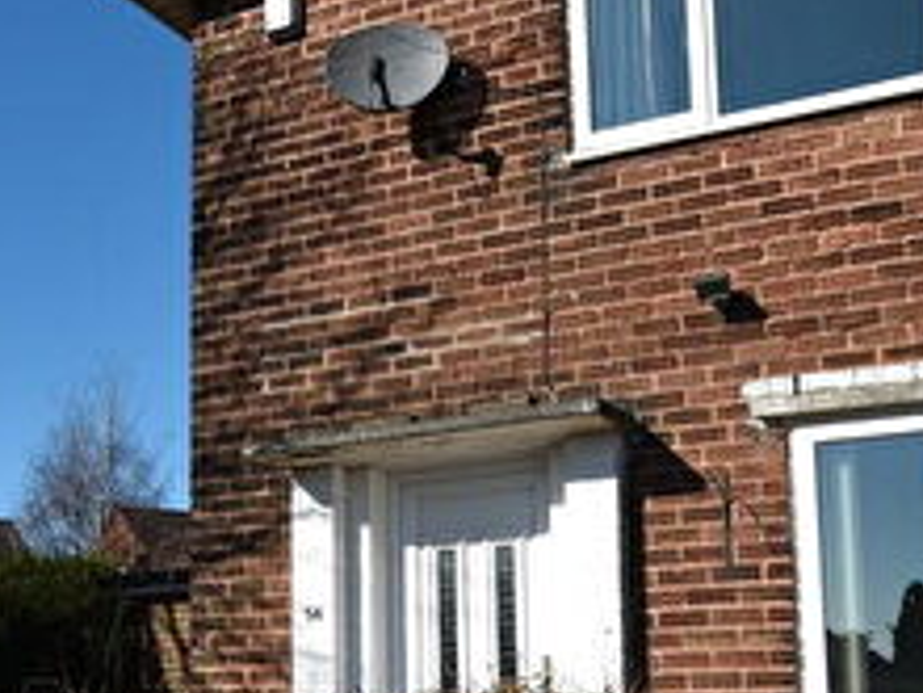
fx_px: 1227
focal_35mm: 46
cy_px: 556
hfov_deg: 41.2
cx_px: 482
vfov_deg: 30.7
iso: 100
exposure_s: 1/250
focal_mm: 10
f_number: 8
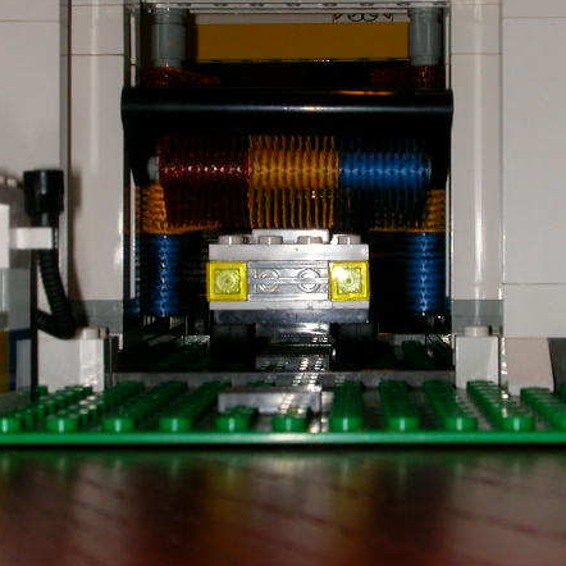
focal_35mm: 82
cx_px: 343
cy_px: 271
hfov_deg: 21.1
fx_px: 1517
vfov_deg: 21.1
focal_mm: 9.7
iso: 100
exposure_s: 1/59.9
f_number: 5.9
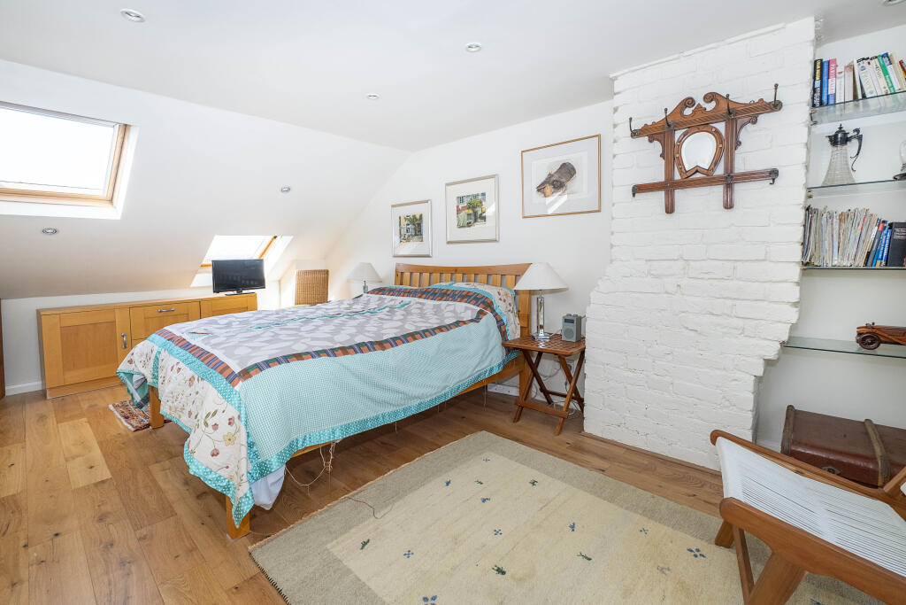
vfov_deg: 77.3
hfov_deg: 100.4
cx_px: 453
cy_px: 302
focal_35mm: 15
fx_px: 378
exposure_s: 1/105
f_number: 6.4
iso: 500
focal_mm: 10
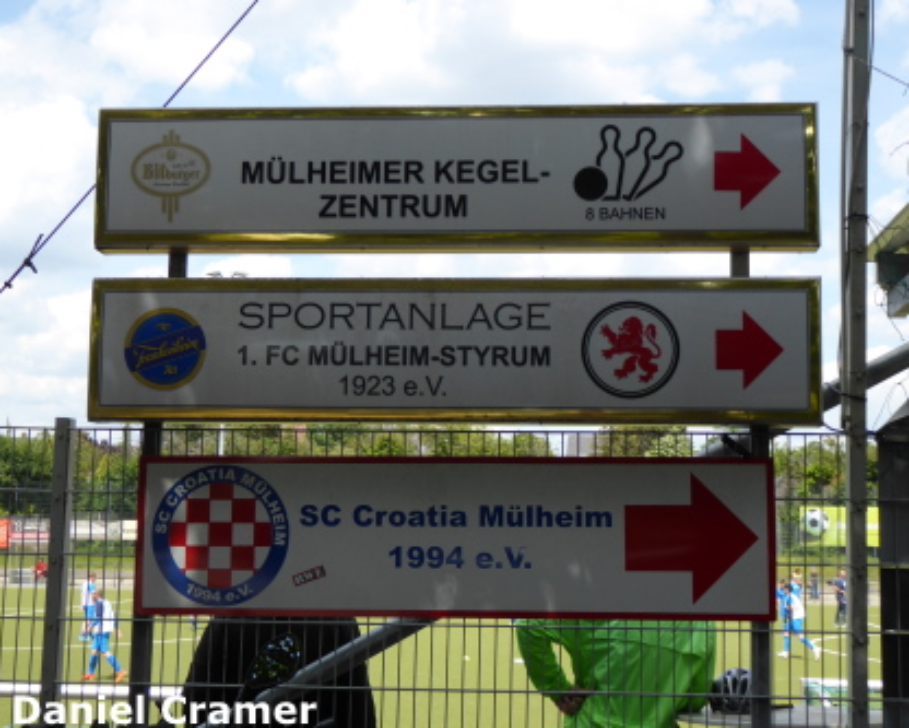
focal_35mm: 57
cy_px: 365
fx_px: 1534
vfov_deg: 26.7
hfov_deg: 33.0
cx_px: 441
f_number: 4.1
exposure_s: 1/320
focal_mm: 9.6
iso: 80
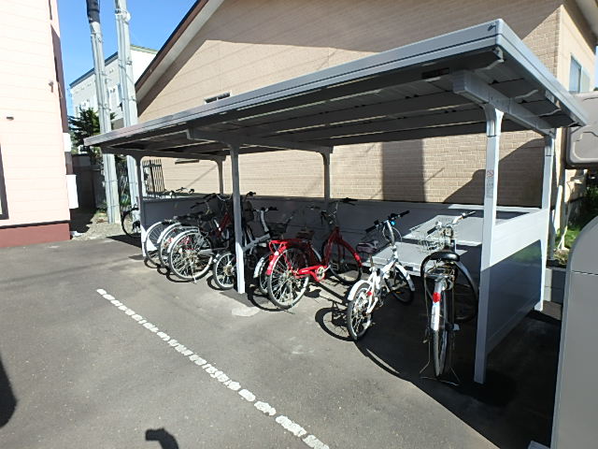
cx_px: 299
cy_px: 224
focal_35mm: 21
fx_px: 363
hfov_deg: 79.0
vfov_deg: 63.4
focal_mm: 3.7
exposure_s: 1/800
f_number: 3.5
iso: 125
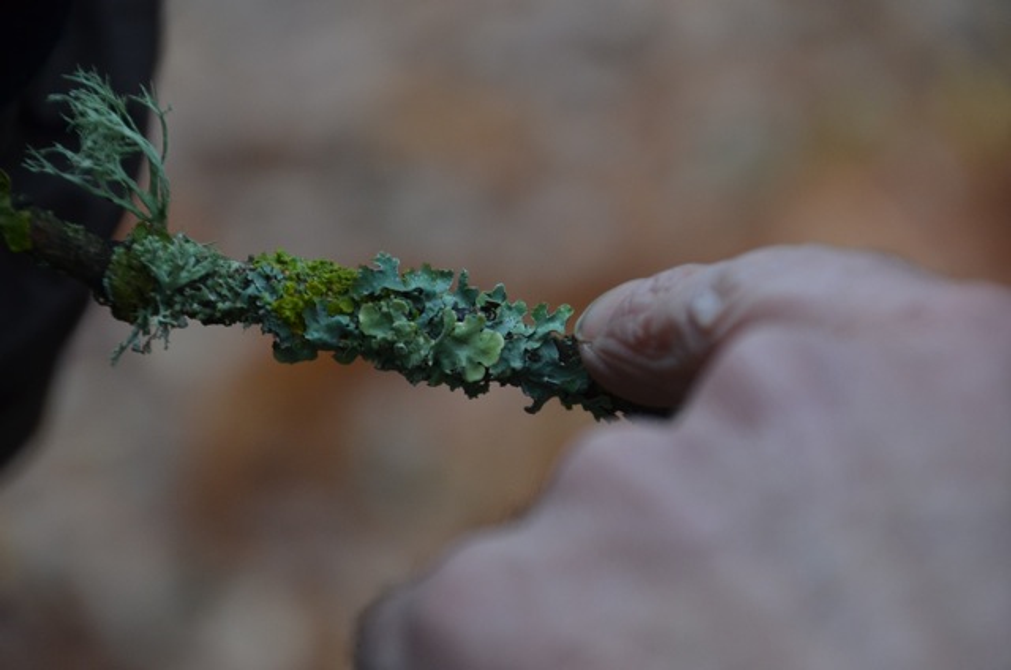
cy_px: 335
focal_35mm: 232
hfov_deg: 8.9
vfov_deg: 5.9
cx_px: 506
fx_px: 6516
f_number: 6
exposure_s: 1/125
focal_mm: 155
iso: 900
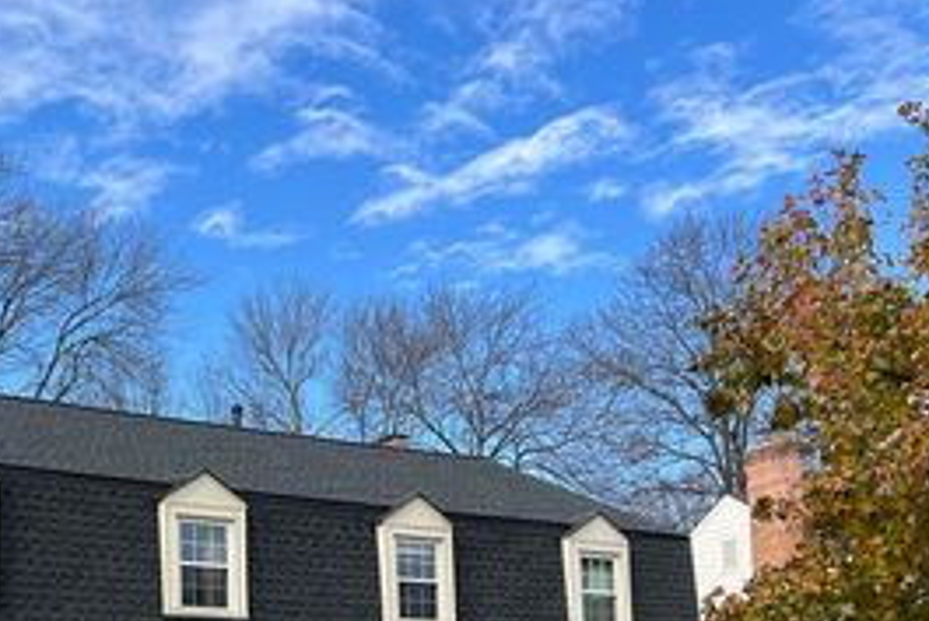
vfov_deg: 25.0
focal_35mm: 51
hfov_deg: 37.1
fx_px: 1317
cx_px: 147
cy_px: 644
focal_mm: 5.7
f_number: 1.5
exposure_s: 1/2008
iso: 50
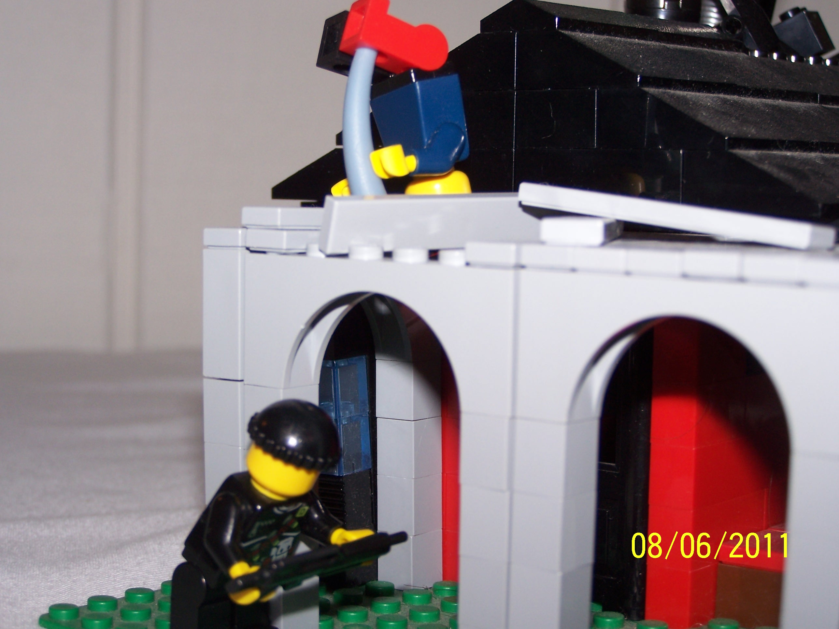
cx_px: 420
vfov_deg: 21.3
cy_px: 314
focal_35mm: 69
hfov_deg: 28.2
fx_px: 1672
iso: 80
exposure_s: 1/90
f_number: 3.2
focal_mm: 11.5
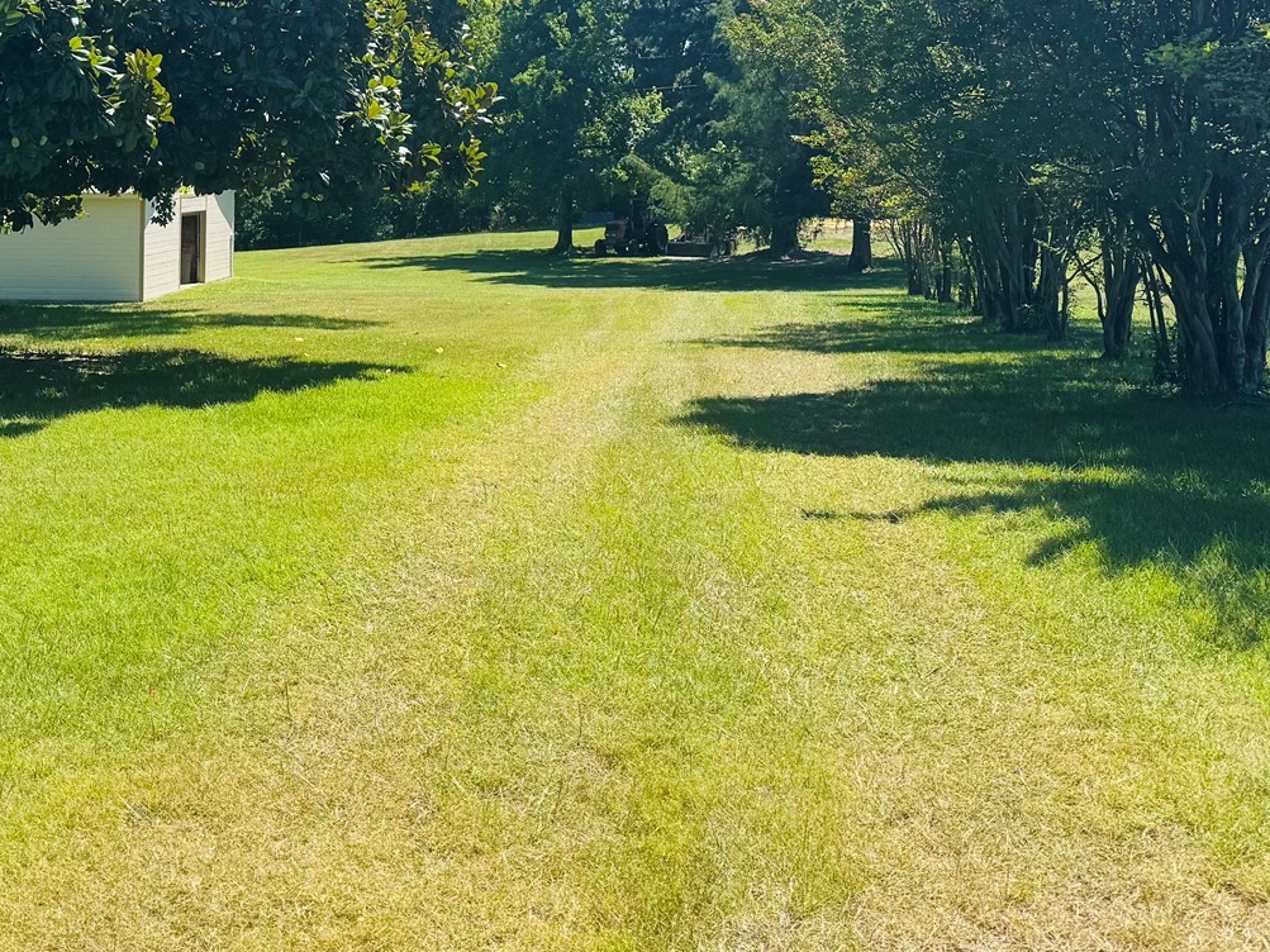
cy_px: 14
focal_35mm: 49
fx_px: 1798
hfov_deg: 37.9
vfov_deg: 28.0
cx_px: 317
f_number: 1.78
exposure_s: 1/3096
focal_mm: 6.76
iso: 80
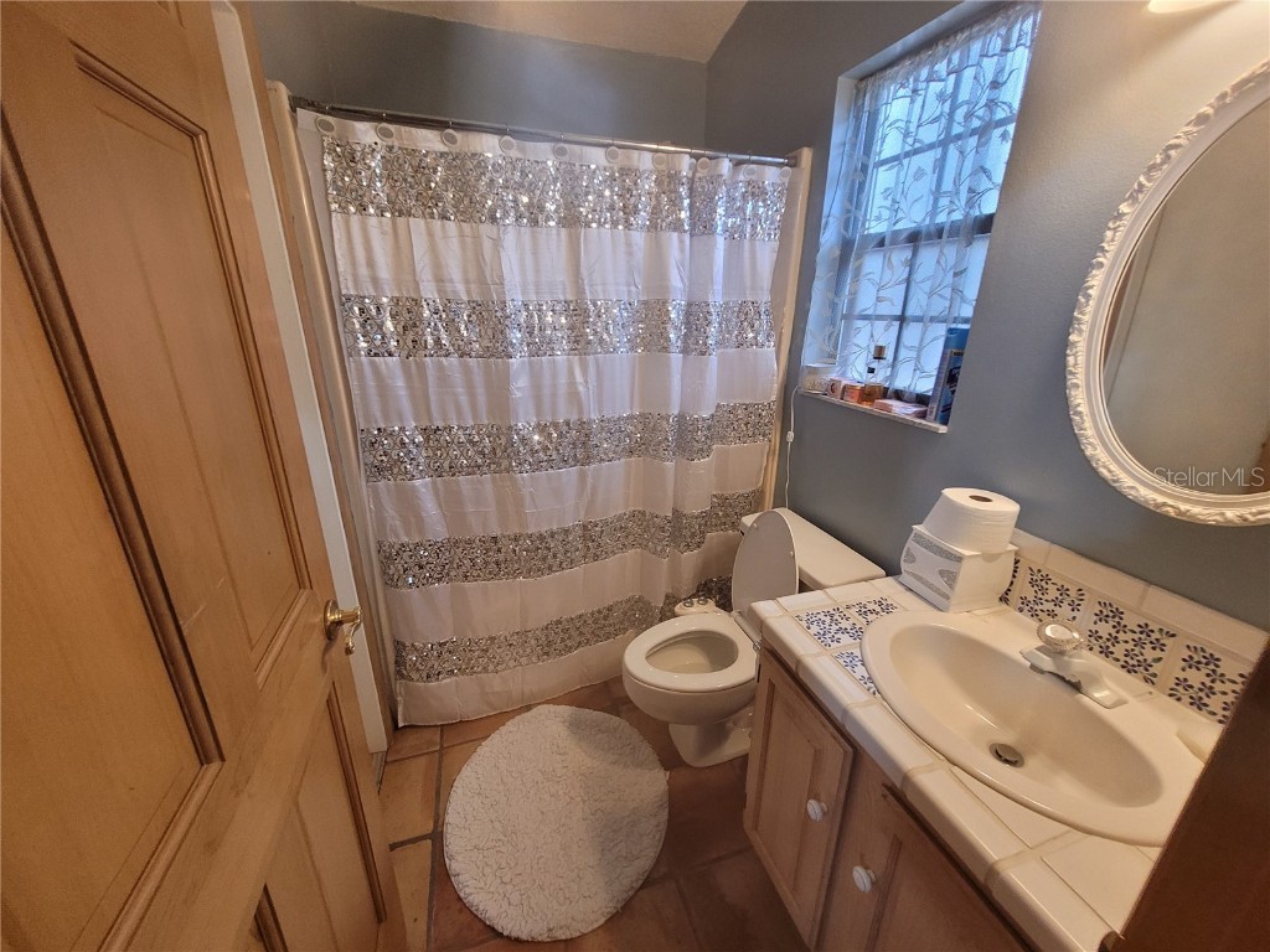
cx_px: 635
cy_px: 476
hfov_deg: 106.2
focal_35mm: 13
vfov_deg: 89.9
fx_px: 477
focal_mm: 1.74
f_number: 2.2
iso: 250
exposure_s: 1/60
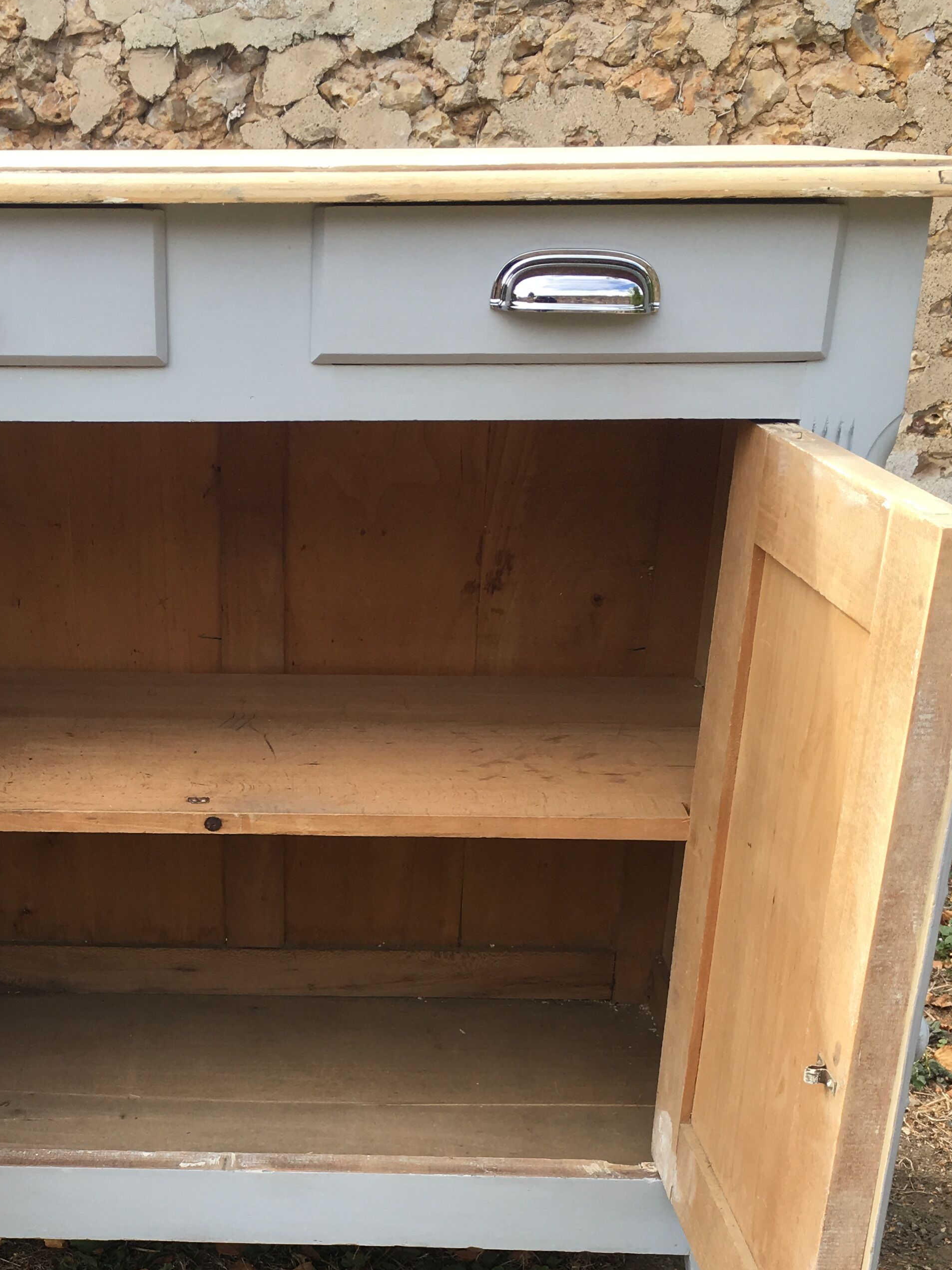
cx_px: 228
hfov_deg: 30.9
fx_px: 1687
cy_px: 936
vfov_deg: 40.2
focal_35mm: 46
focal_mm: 4.15
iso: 25
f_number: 2.2
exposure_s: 1/359
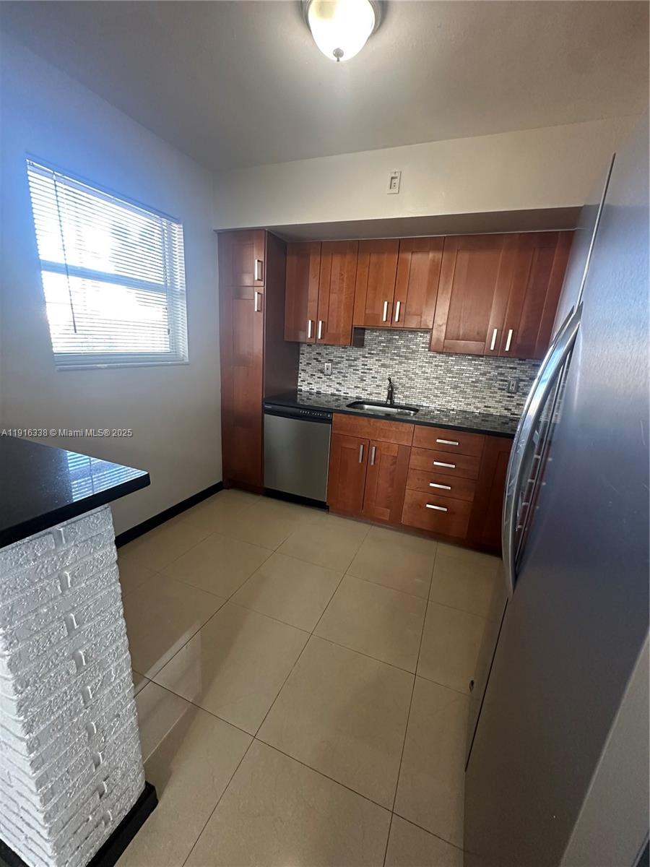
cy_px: 434
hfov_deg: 85.7
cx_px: 325
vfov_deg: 102.1
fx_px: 351
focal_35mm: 14
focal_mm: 2.22
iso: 500
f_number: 2.2
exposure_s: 1/60
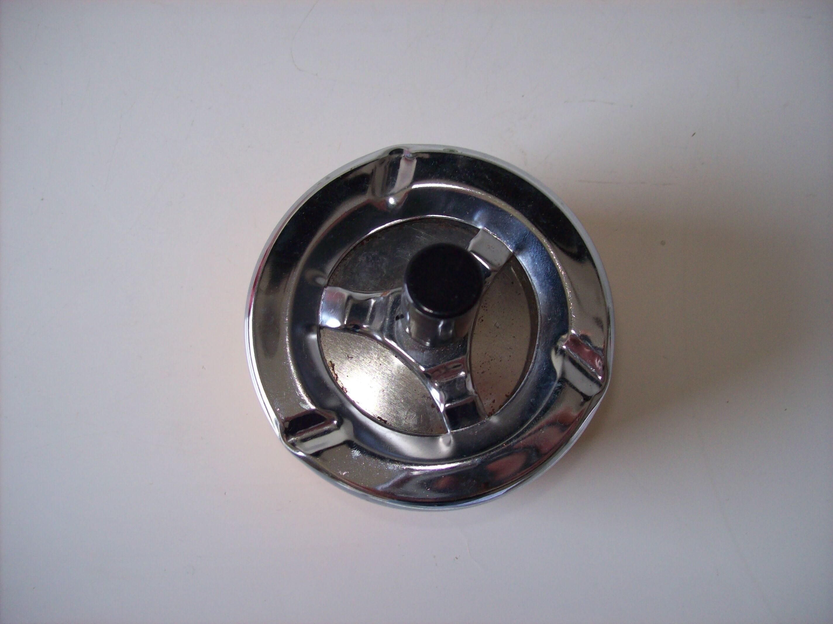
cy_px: 312
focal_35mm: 36
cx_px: 416
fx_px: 866
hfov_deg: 51.4
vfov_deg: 39.6
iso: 80
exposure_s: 1/64
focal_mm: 6
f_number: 2.7
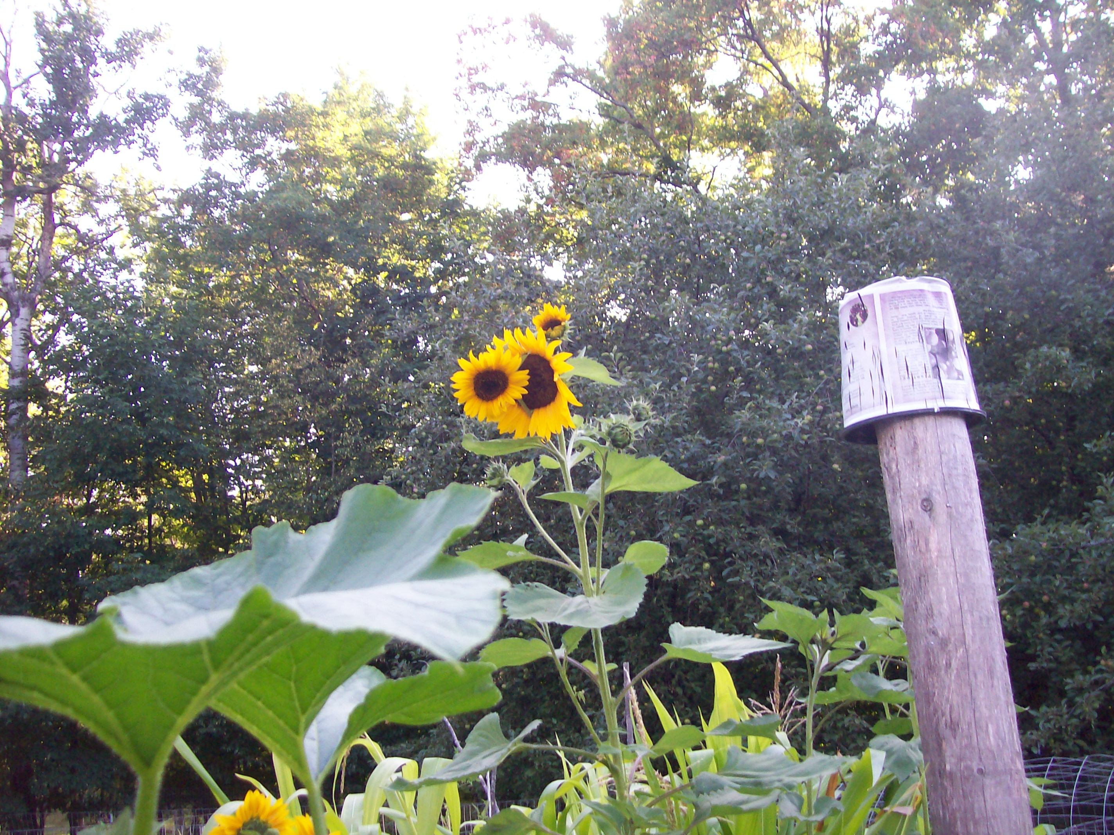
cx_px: 557
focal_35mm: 36
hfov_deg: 51.4
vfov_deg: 39.6
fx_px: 1158
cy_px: 418
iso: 80
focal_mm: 6
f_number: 2.7
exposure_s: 1/76.5
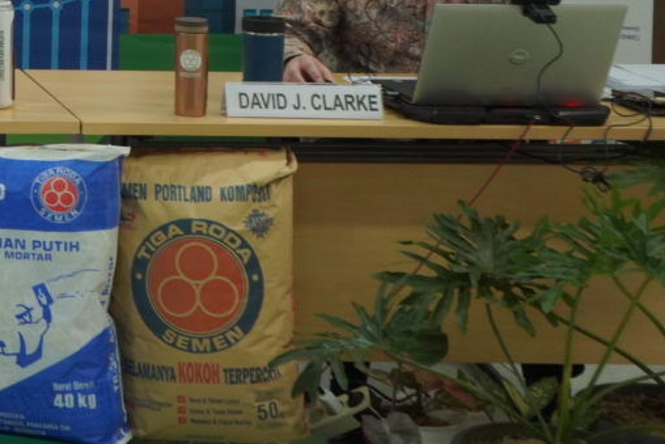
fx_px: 1940
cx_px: -378
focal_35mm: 105
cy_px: -176
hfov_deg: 17.2
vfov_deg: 12.5
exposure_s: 1/100
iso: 2500
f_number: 6.3
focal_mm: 33
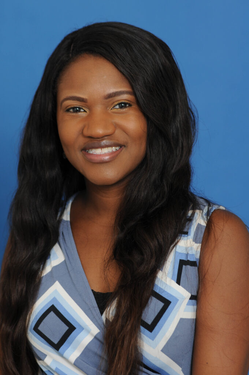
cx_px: 124
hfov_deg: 7.3
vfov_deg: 11.0
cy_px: 188
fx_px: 1950
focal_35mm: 188
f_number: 4.5
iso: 200
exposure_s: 1/125
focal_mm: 125
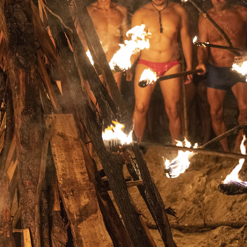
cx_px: 12
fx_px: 718
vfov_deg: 19.5
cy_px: 132
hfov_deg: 19.1
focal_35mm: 89
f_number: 1.4
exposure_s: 1/400
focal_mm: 35
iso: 8000
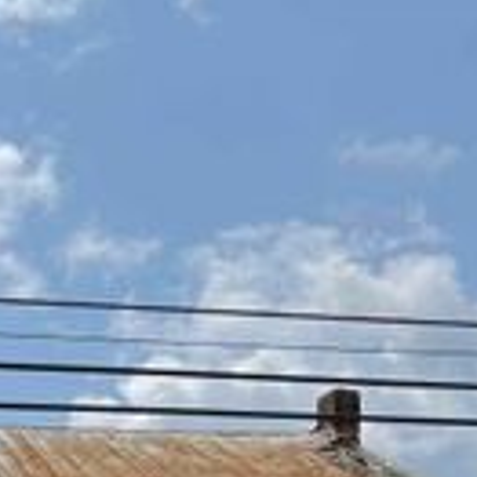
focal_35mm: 81
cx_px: -266
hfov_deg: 18.6
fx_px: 1263
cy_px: 672
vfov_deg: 19.2
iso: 80
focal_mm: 6.76
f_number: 1.78
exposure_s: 1/9009
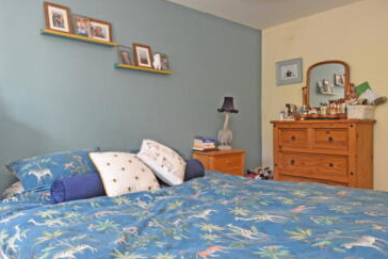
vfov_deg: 48.0
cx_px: 172
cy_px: 124
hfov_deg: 67.2
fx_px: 291
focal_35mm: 27
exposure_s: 1/125
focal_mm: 10
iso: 1000
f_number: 4
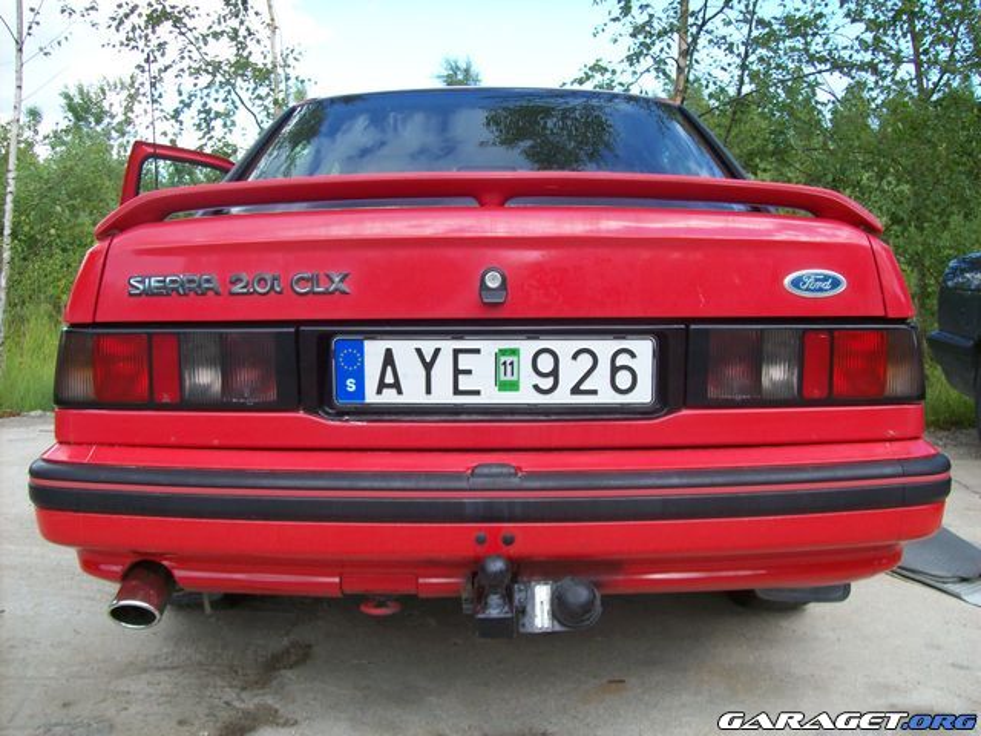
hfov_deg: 51.4
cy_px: 368
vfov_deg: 39.7
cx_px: 490
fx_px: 1020
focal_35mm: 36
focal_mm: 6
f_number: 2.7
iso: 80
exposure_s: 1/342
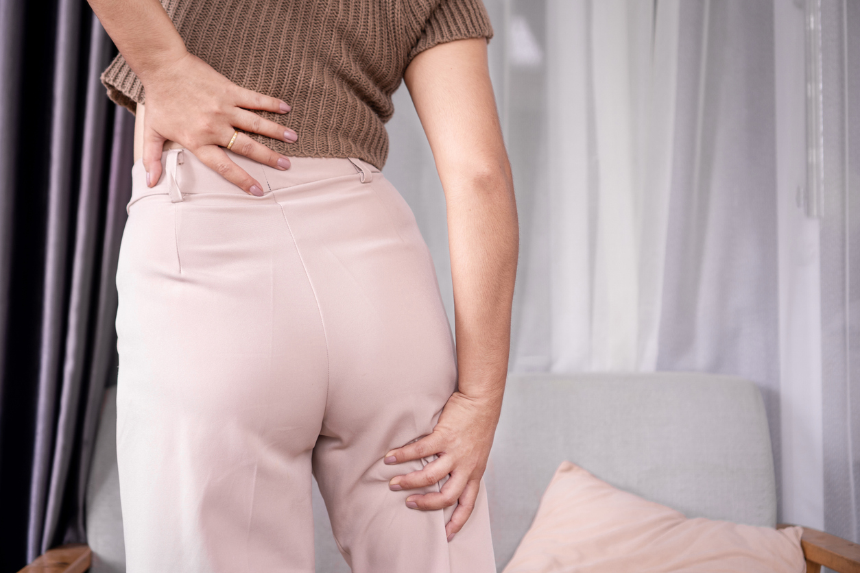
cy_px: 286
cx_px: 430
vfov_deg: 25.8
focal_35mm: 52
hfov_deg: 37.9
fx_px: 1254
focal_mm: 35
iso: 100
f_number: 2.2
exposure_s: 1/80
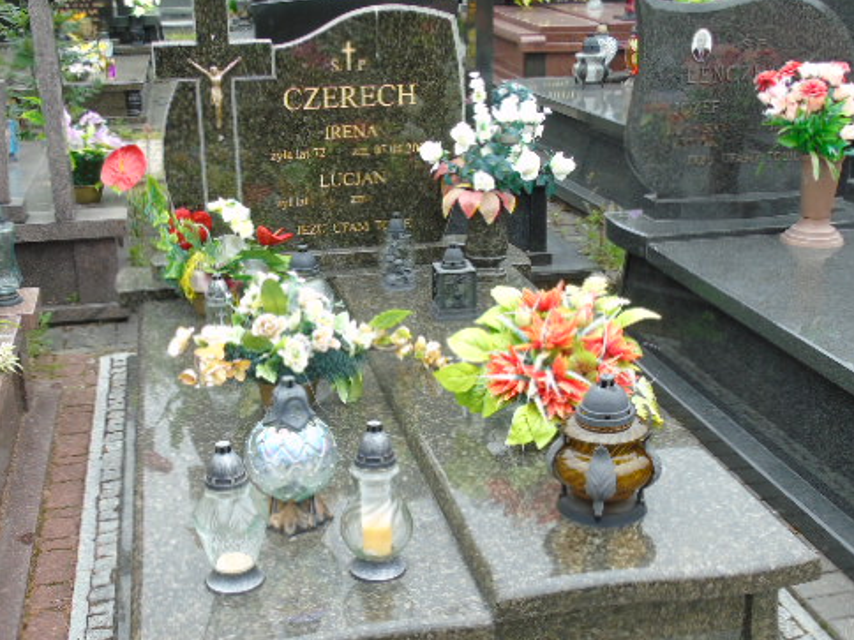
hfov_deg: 42.1
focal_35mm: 45
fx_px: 1110
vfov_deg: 32.0
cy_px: 414
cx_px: 420
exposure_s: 1/100
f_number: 3.8
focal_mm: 6.1
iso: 80
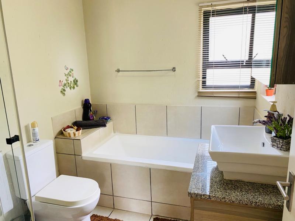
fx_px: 222
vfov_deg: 53.1
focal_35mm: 26
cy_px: 110
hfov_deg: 67.3
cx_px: 148
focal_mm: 4.25
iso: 125
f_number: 1.8
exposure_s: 1/66
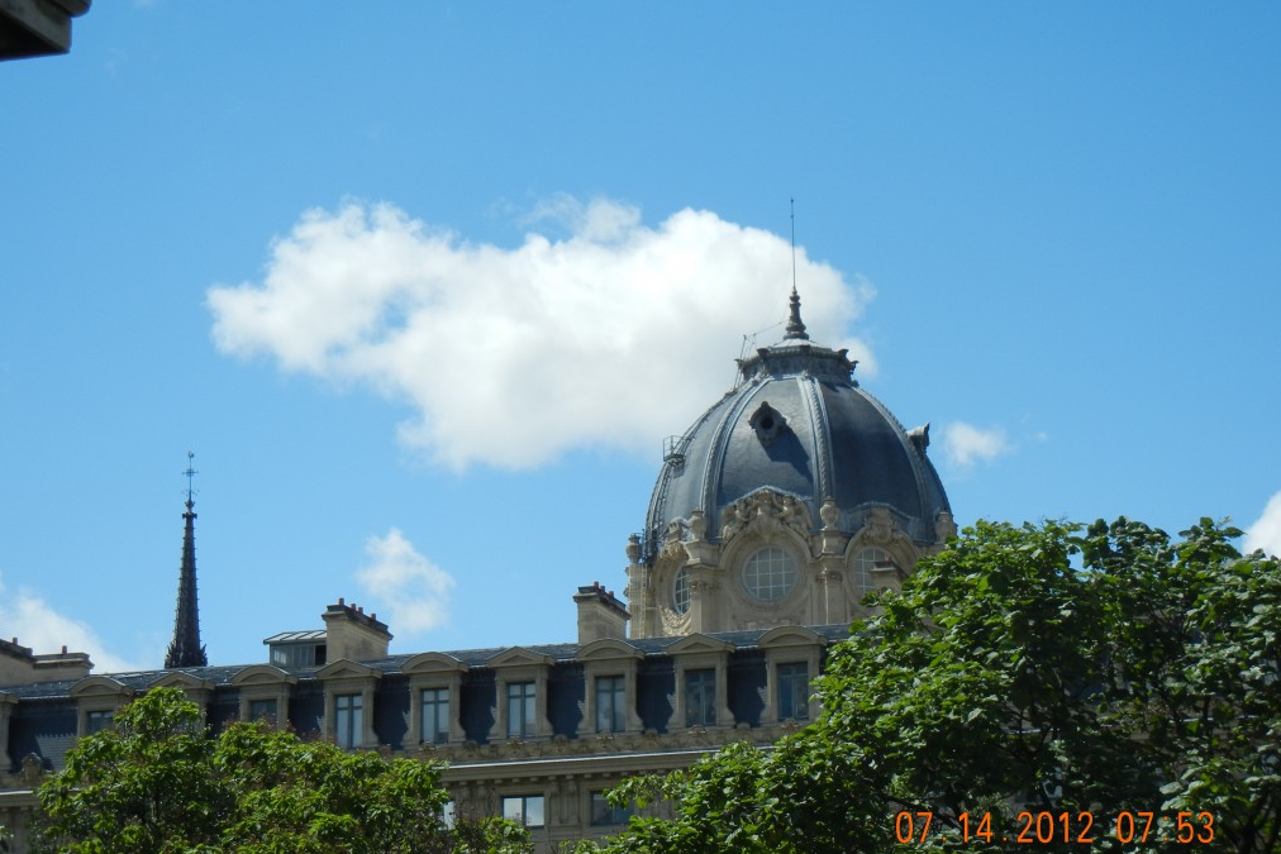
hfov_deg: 25.1
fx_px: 2882
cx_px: 646
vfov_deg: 16.9
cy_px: 443
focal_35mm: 81
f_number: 8.6
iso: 160
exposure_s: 1/339
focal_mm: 13.9
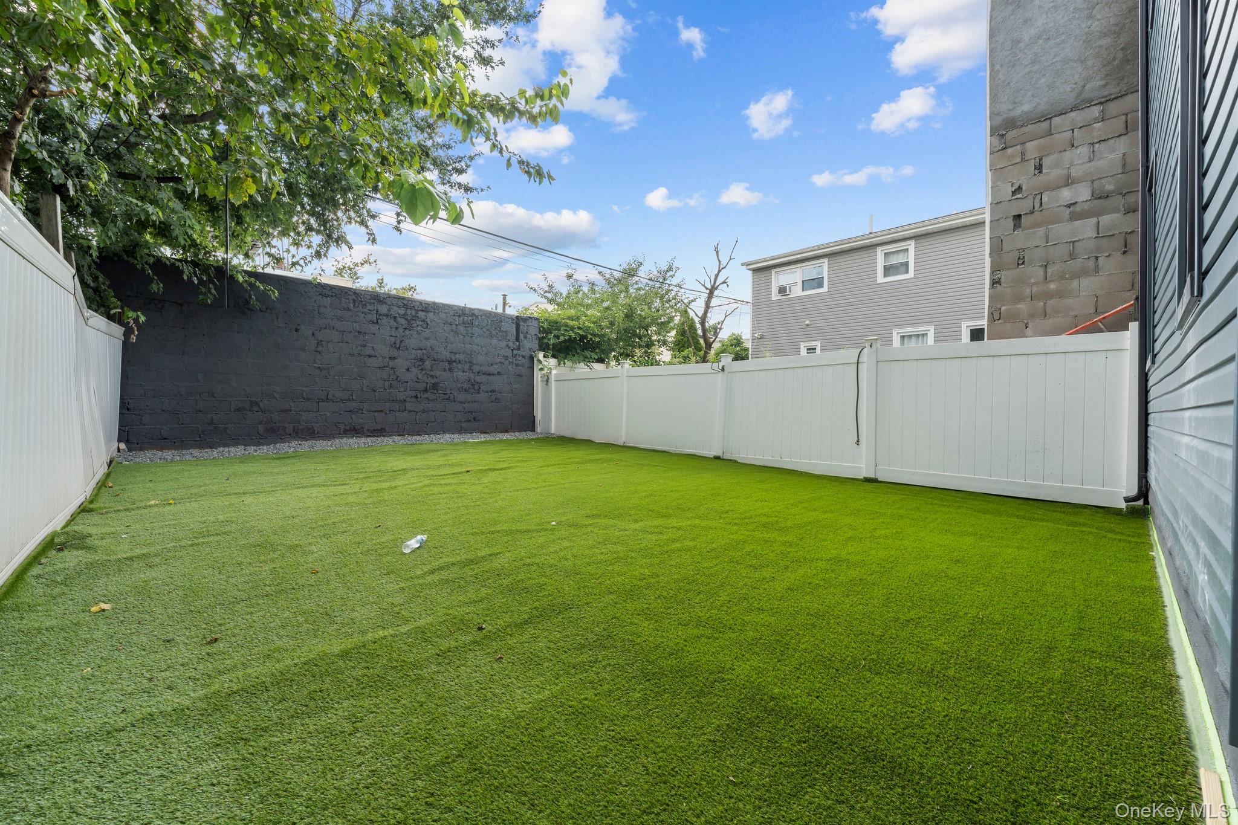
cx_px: 619
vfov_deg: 81.2
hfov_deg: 104.3
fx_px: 481
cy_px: 412
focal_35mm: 14
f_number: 10
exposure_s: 1/80
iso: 320
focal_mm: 14
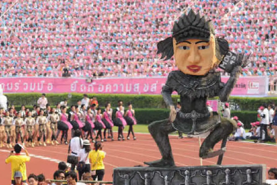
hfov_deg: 13.0
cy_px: 92
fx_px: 1212
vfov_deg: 8.7
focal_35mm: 158
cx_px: 138
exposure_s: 1/800
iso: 200
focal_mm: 105
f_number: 4
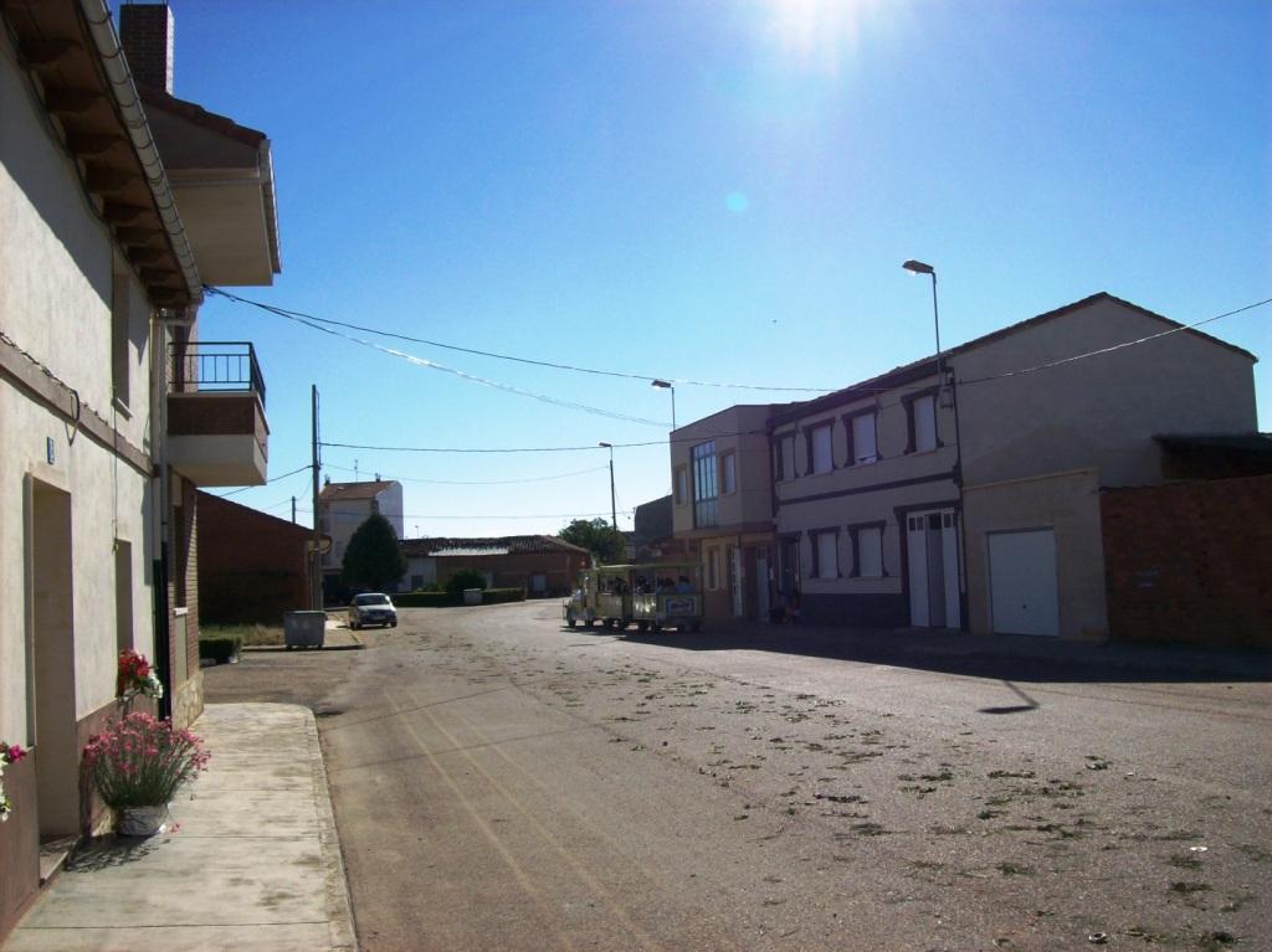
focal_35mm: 36
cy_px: 476
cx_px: 636
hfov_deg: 51.4
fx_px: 1322
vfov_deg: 39.6
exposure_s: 1/841
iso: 80
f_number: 4.8
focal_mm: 6
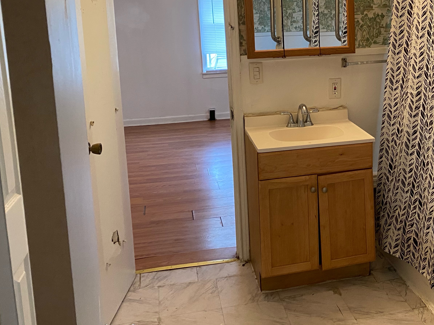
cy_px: 102
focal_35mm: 44
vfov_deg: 32.5
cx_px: 326
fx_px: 552
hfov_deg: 41.7
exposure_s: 1/60
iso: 320
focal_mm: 4.25
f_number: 1.8
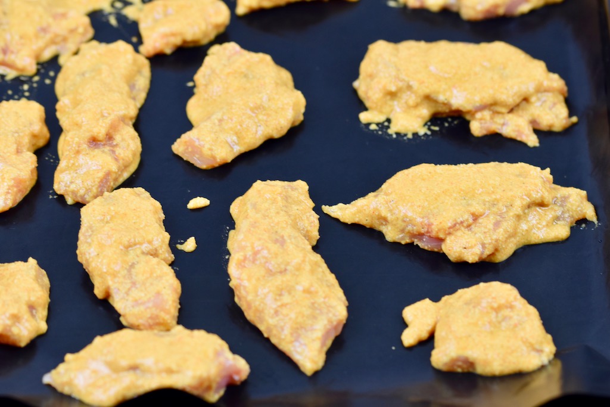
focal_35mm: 158
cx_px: 305
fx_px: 2669
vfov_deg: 8.7
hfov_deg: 13.0
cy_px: 204
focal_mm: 105
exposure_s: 1/80
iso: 400
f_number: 4.5
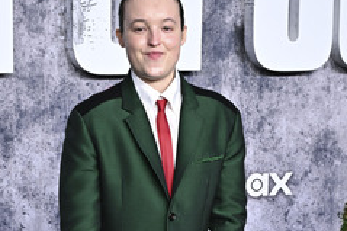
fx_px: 944
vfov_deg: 13.9
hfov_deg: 20.8
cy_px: 173
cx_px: 153
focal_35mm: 98
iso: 400
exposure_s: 1/250
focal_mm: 52
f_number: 6.3
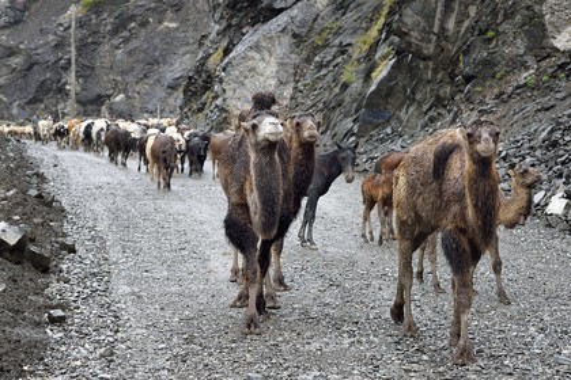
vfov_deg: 17.5
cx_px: 286
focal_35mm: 78
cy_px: 190
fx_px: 1237
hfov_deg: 26.0
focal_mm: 78
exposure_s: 1/250
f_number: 6.3
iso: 800
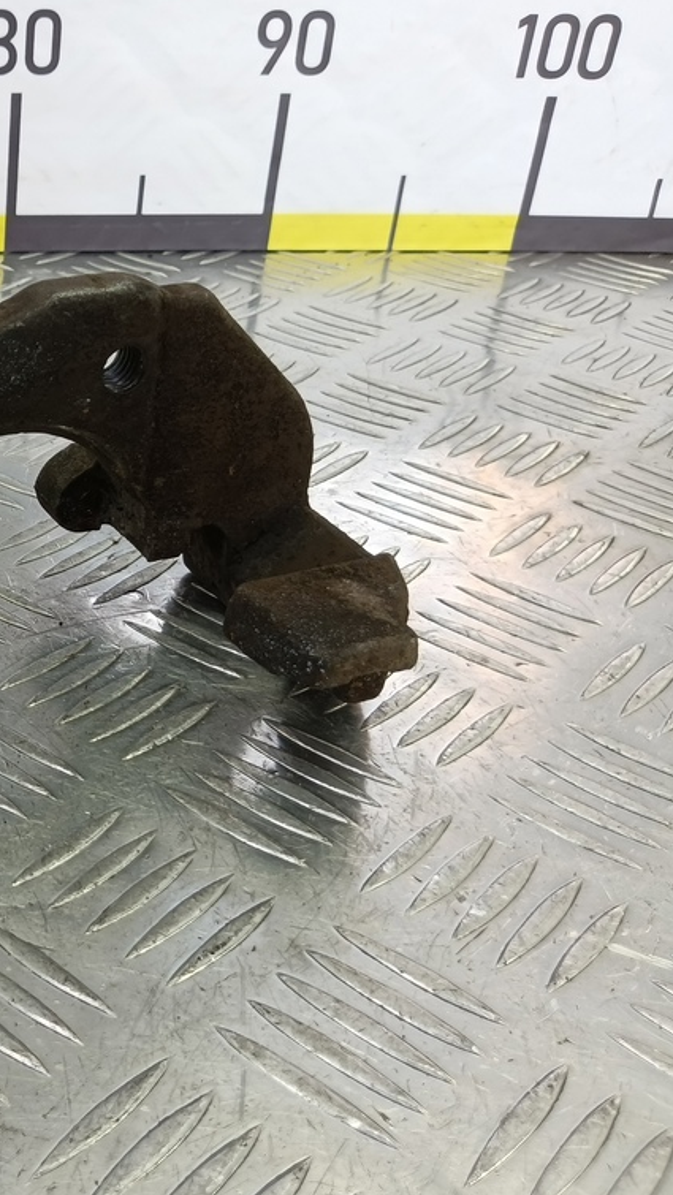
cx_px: -111
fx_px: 1078
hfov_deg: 30.2
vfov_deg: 58.0
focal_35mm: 34
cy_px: 603
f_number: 1.6
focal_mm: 4.11
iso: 92
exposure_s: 1/50
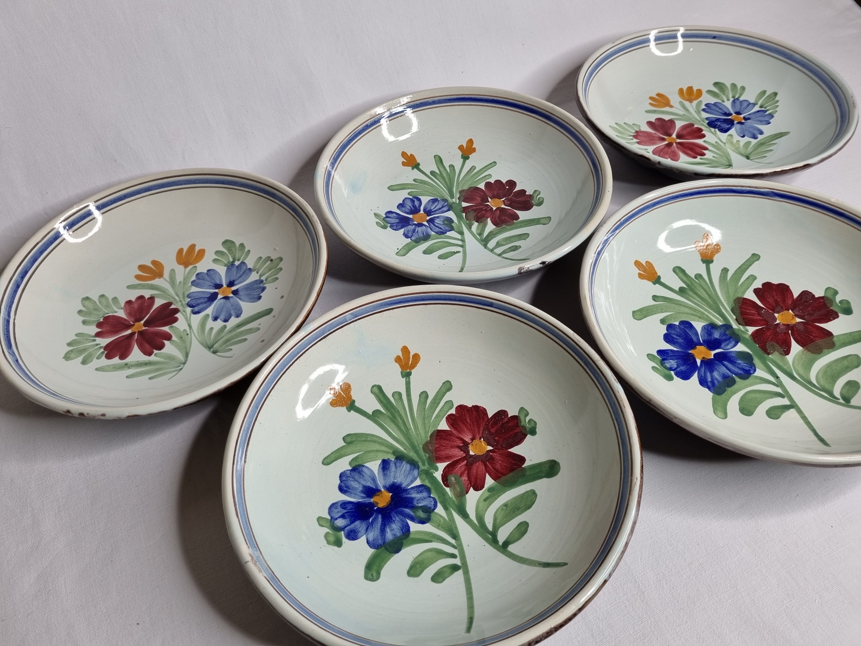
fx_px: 647
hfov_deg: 67.3
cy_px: 323
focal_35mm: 26
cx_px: 430
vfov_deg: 53.1
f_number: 1.8
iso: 50
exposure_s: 1/100
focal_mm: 5.4
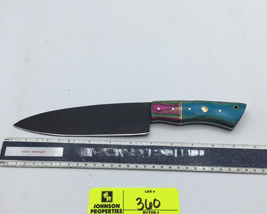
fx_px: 324
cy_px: 119
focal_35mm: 41
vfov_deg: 36.4
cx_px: 133
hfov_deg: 44.8
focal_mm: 3.3
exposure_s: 1/146
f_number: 2.4
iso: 25
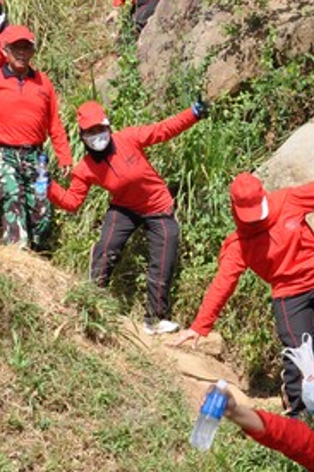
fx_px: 1600
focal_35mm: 122
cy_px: 241
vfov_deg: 16.8
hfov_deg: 11.2
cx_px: 254
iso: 400
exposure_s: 1/200
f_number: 14
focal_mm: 35
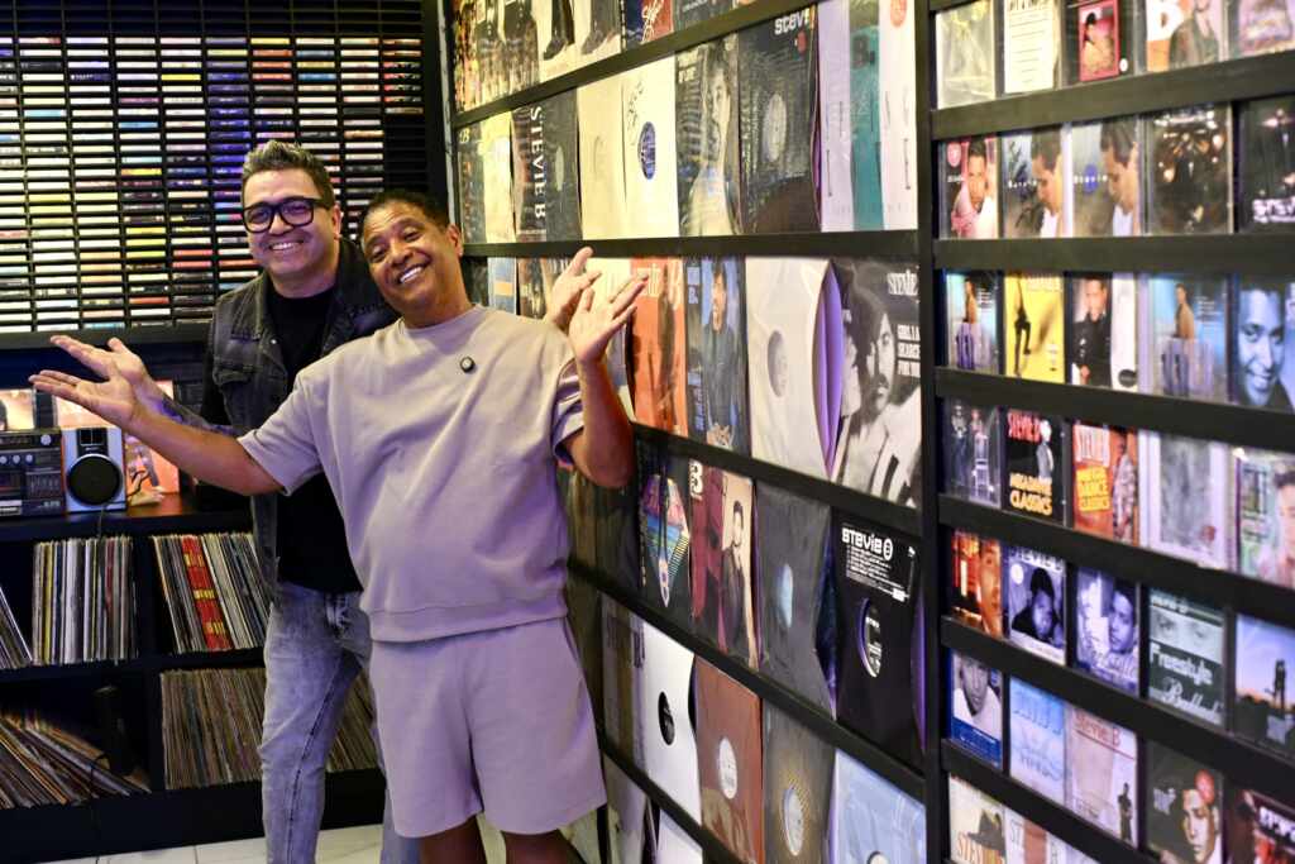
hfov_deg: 39.6
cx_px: 648
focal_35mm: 50
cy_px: 432
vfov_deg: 27.0
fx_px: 1799
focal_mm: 50
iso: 2800
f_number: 6.3
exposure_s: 1/80
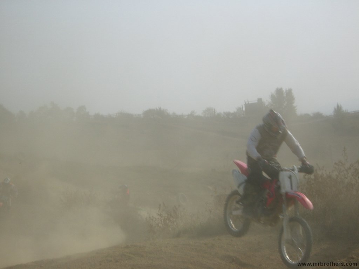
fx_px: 1182
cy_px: 134
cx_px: 180
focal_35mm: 114
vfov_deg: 13.0
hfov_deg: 17.3
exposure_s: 1/320
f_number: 8.3
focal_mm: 18.6
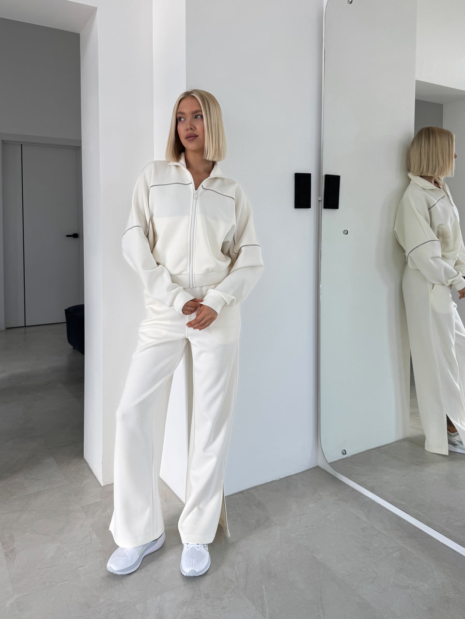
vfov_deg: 71.6
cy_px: 310
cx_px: 232
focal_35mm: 24
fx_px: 430
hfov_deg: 56.8
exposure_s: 1/147
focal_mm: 6.76
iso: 64
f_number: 1.78
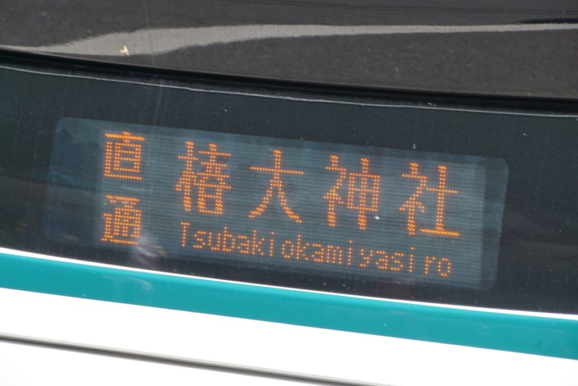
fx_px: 4819
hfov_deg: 6.9
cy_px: 193
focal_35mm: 300
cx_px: 289
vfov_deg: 4.6
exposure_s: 1/50
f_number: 13
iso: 100
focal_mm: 200
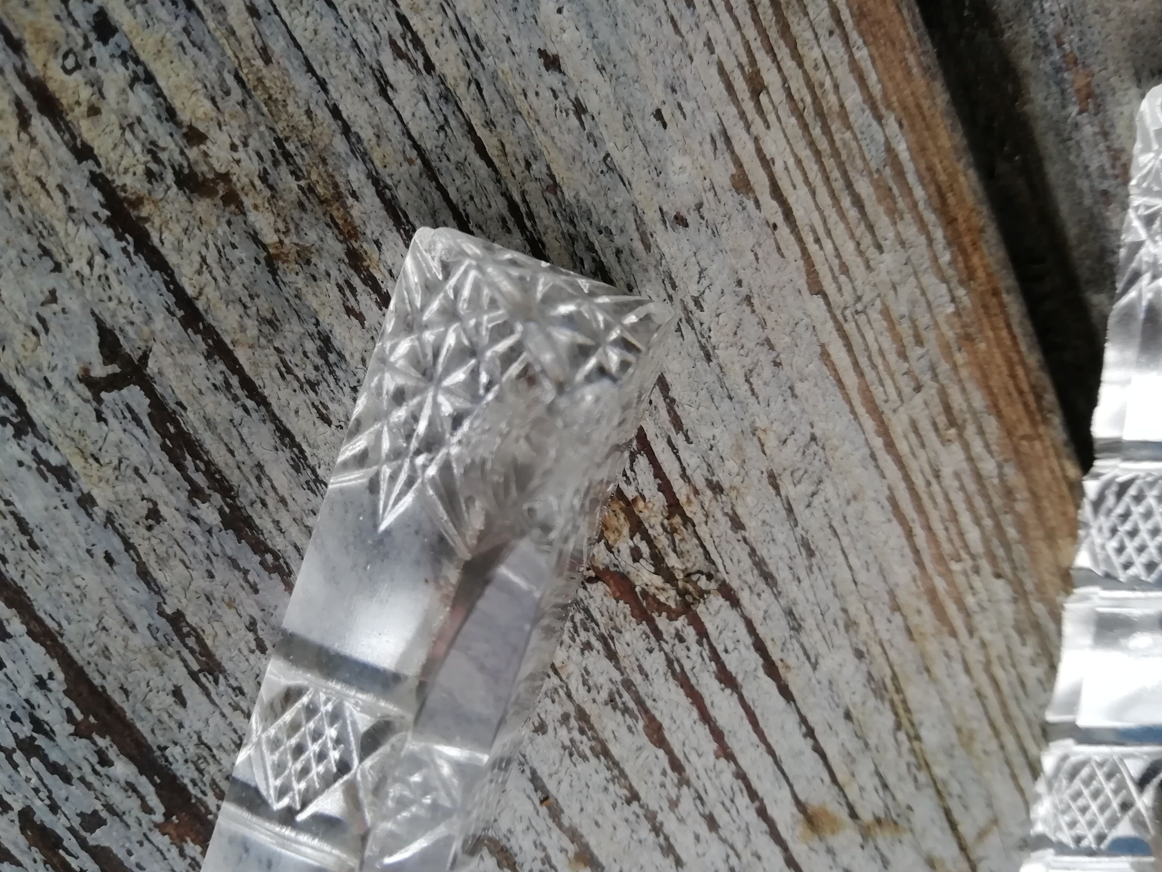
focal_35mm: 30
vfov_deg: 46.8
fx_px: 1007
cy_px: 465
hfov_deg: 59.9
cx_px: 615
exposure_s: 1/112
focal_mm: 3.21
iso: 50
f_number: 2.2
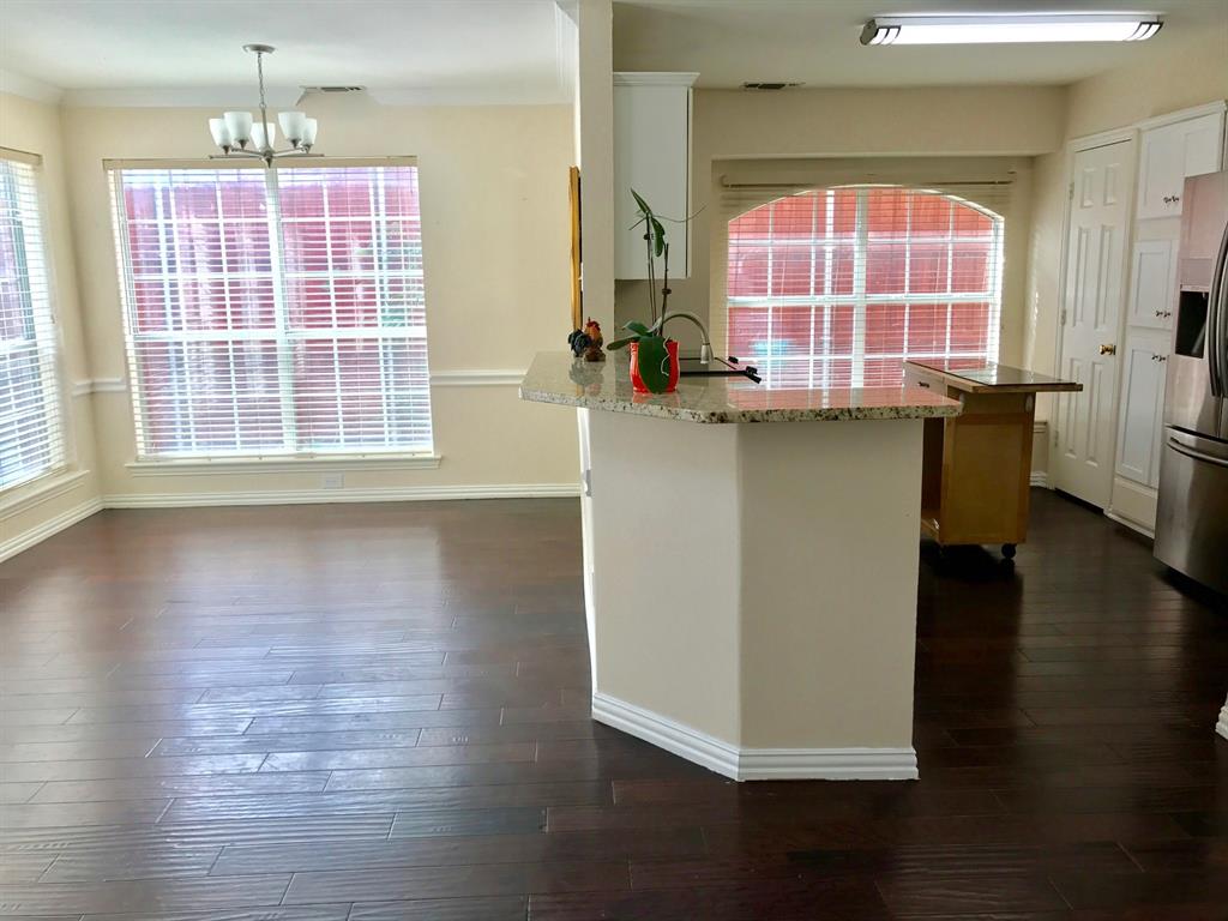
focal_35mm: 28
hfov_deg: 63.4
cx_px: 614
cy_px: 460
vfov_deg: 49.7
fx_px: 993
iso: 25
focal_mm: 3.99
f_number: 1.8
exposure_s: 1/120
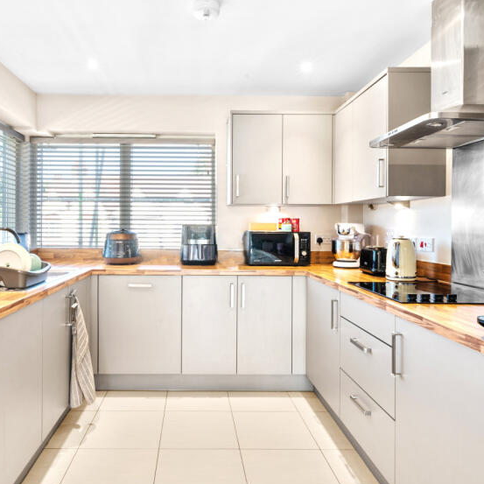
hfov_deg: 66.0
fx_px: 360
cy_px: 220
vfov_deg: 67.6
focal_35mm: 23
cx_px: 163
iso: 250
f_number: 16
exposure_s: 1/1.67
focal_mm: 14.5
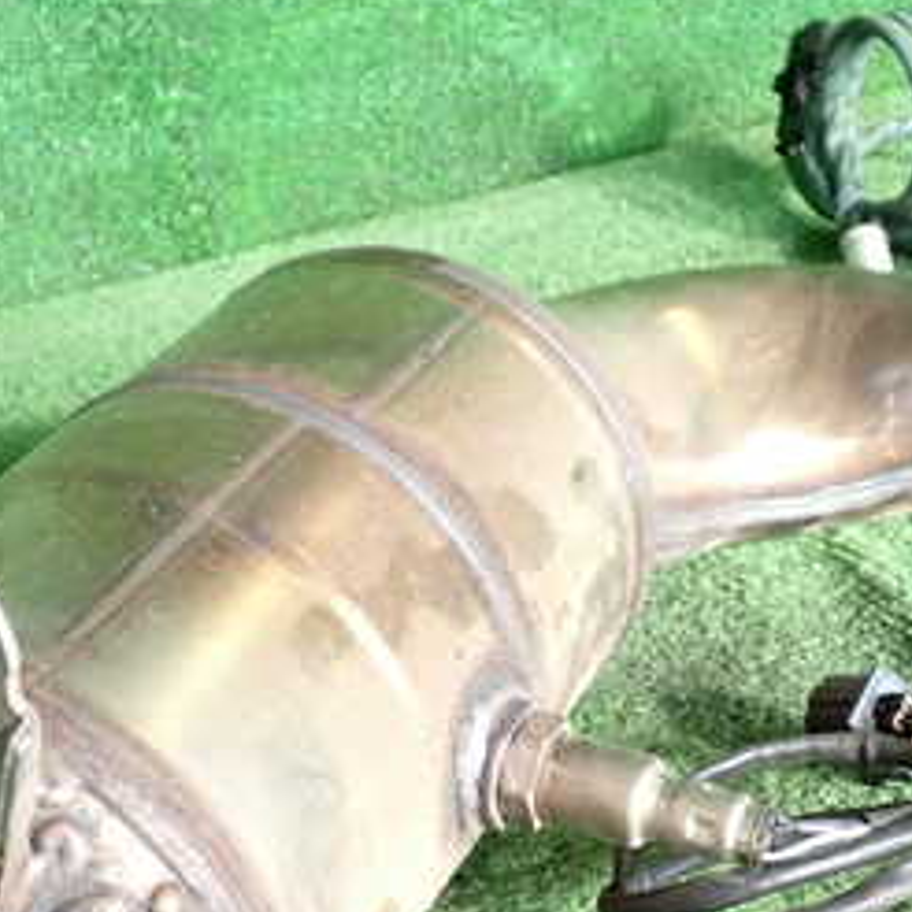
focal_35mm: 69
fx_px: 2057
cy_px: 723
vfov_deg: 24.6
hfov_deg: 25.0
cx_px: 552
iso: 250
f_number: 2.4
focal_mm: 5.79
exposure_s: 1/125
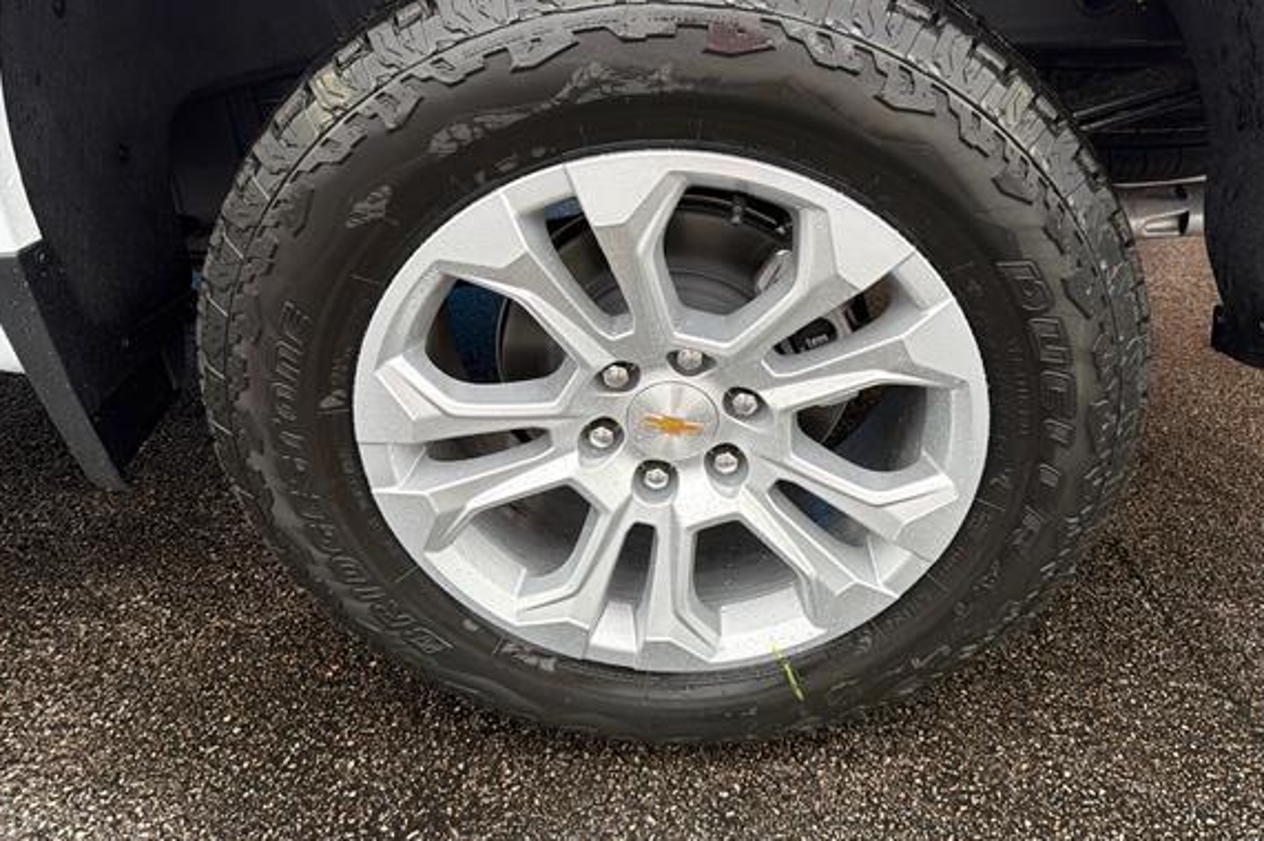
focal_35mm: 28
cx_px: 686
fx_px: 983
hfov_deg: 65.4
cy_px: 370
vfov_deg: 46.3
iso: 100
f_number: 1.78
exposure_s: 1/121
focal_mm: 6.76
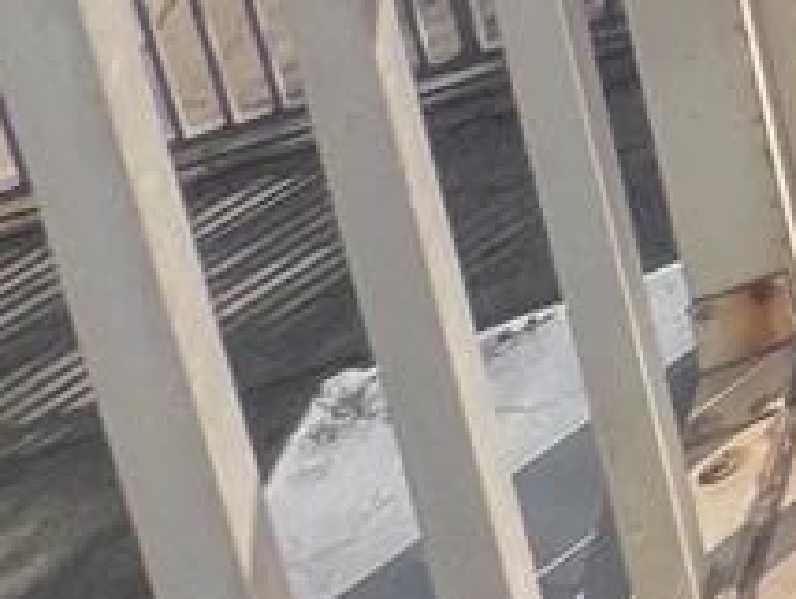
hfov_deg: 10.2
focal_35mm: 97
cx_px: 2637
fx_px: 2233
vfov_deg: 9.3
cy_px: -1518
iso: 32
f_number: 1.8
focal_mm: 1.57
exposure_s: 1/612
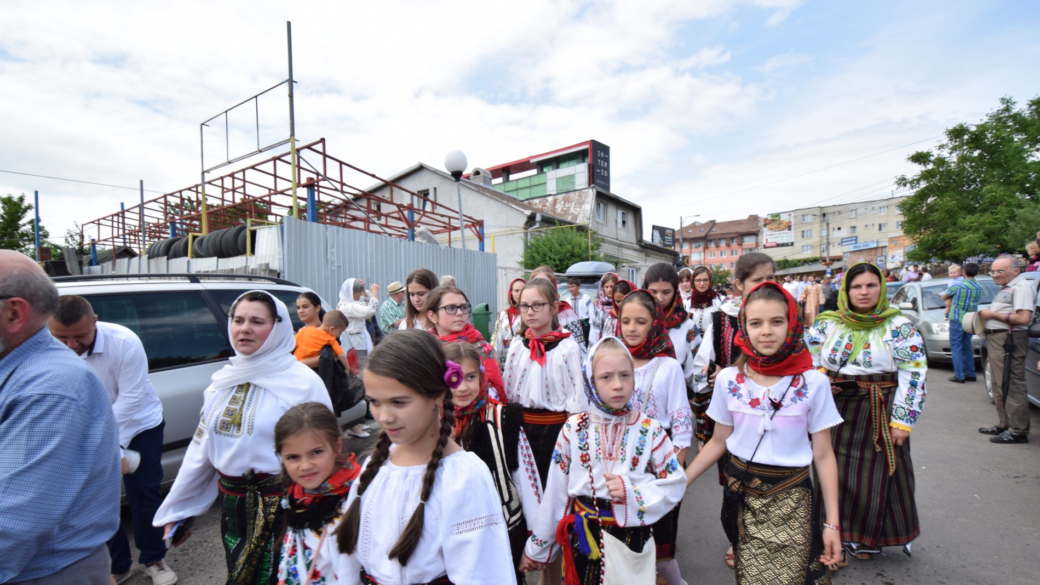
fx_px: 524
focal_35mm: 19
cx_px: 522
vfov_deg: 58.0
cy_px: 346
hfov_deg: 89.6
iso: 100
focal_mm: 12
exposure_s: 1/100
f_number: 8
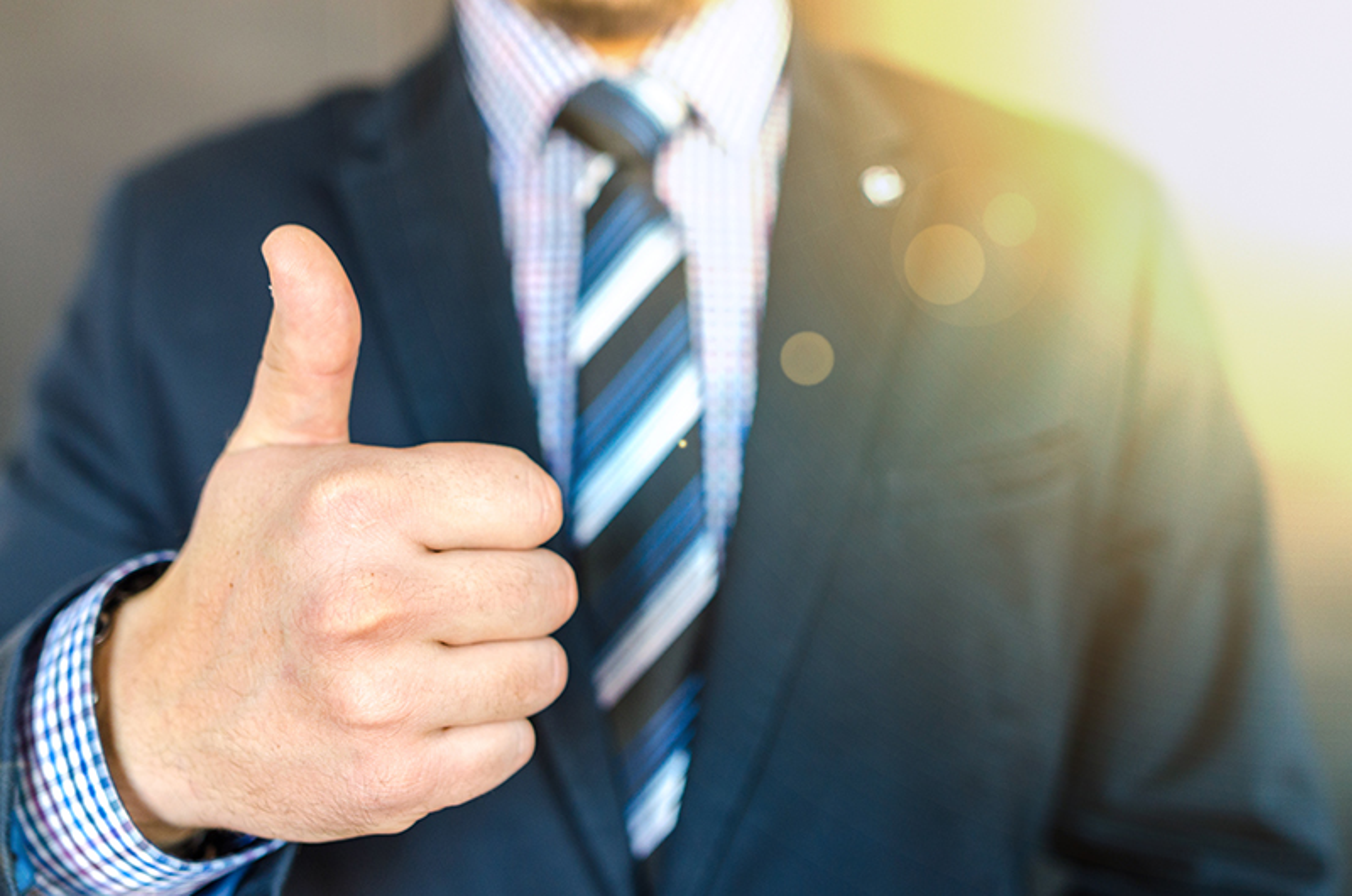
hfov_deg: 53.2
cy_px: 448
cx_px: 676
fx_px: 1349
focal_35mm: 36
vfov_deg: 36.7
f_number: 2
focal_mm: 24
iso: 200
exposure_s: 1/15
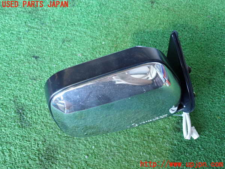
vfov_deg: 44.2
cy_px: 84
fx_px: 208
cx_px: 112
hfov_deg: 56.8
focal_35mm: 32
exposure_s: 1/30
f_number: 2.4
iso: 320
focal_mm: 5.79
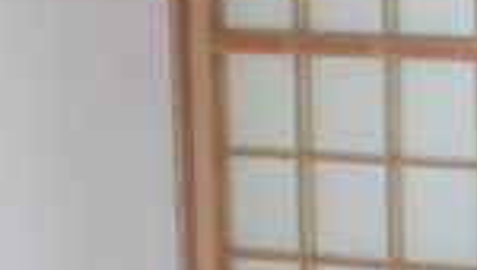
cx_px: 859
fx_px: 1761
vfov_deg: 8.7
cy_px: 3
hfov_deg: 13.8
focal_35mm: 139
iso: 80
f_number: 3.5
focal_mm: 5.3
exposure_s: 1/40
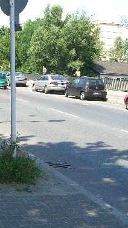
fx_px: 386
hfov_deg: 18.4
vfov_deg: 32.8
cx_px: 5
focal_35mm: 64
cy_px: 113
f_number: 4
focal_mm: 7.9
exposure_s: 1/250
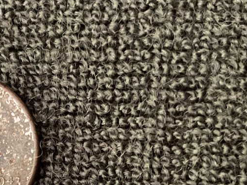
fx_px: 621
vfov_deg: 15.7
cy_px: 276
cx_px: 63
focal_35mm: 87
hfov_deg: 22.3
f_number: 1.8
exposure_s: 1/25
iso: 500
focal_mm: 3
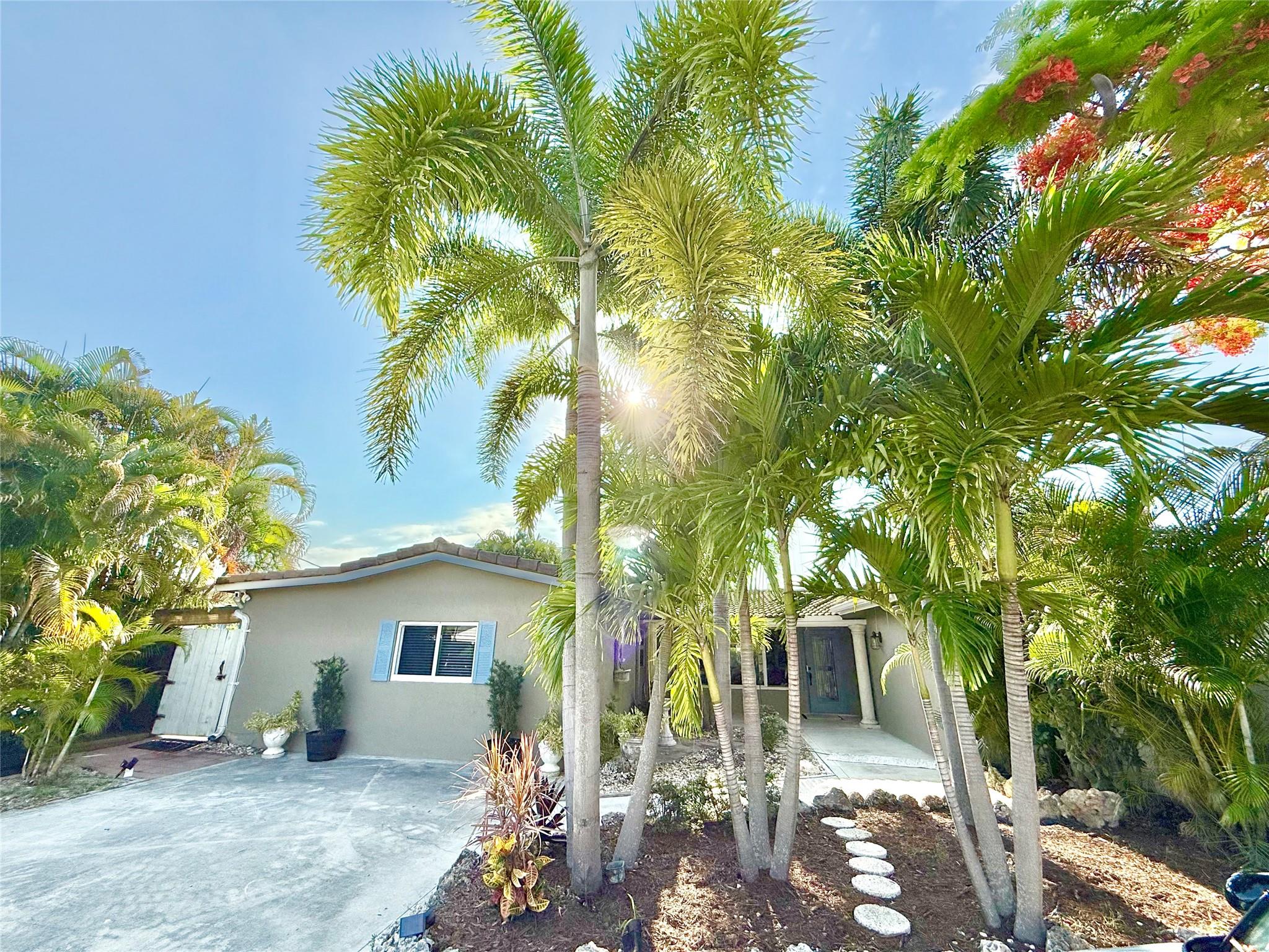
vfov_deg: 85.7
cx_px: 634
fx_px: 513
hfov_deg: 102.1
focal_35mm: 14
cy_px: 476
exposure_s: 1/2410
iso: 64
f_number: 2.2
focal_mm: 2.22
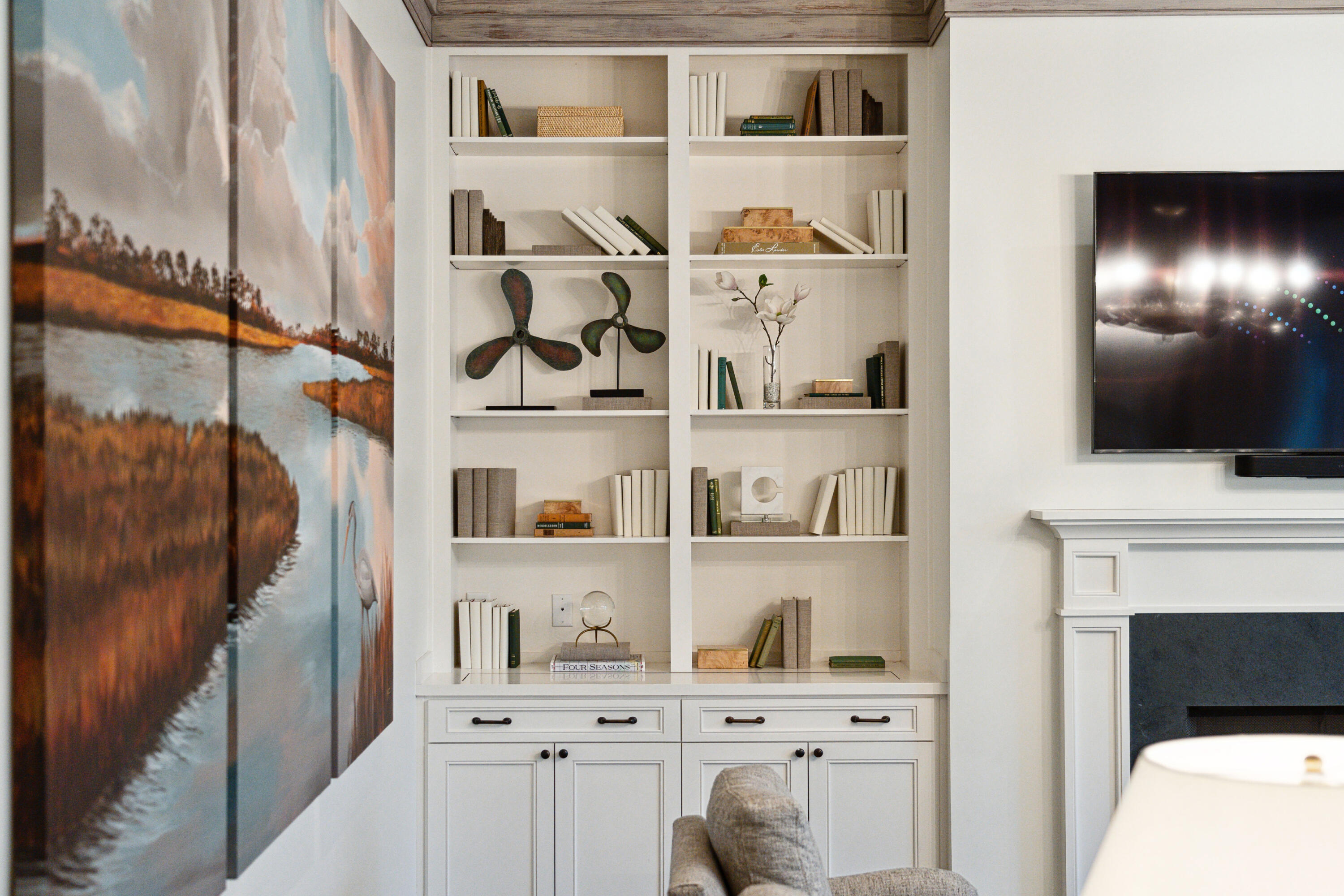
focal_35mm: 44
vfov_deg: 30.5
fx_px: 1643
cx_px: 672
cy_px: 448
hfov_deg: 44.5
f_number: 4
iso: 1600
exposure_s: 1/80
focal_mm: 44
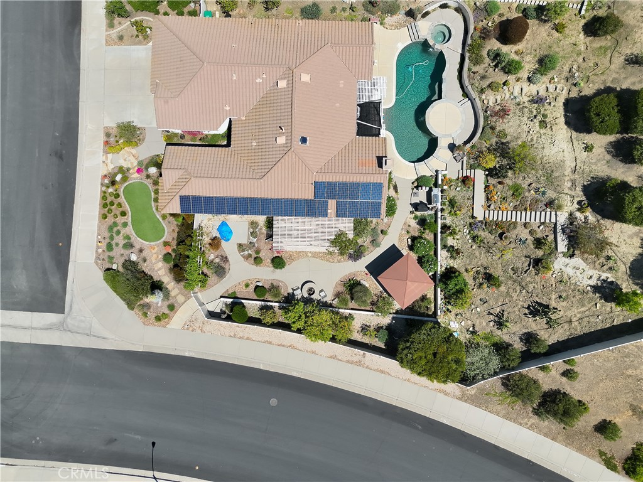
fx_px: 446
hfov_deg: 71.6
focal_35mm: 24
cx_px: 322
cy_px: 241
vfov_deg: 56.8
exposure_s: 1/5000
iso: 170
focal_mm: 6.72
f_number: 1.7
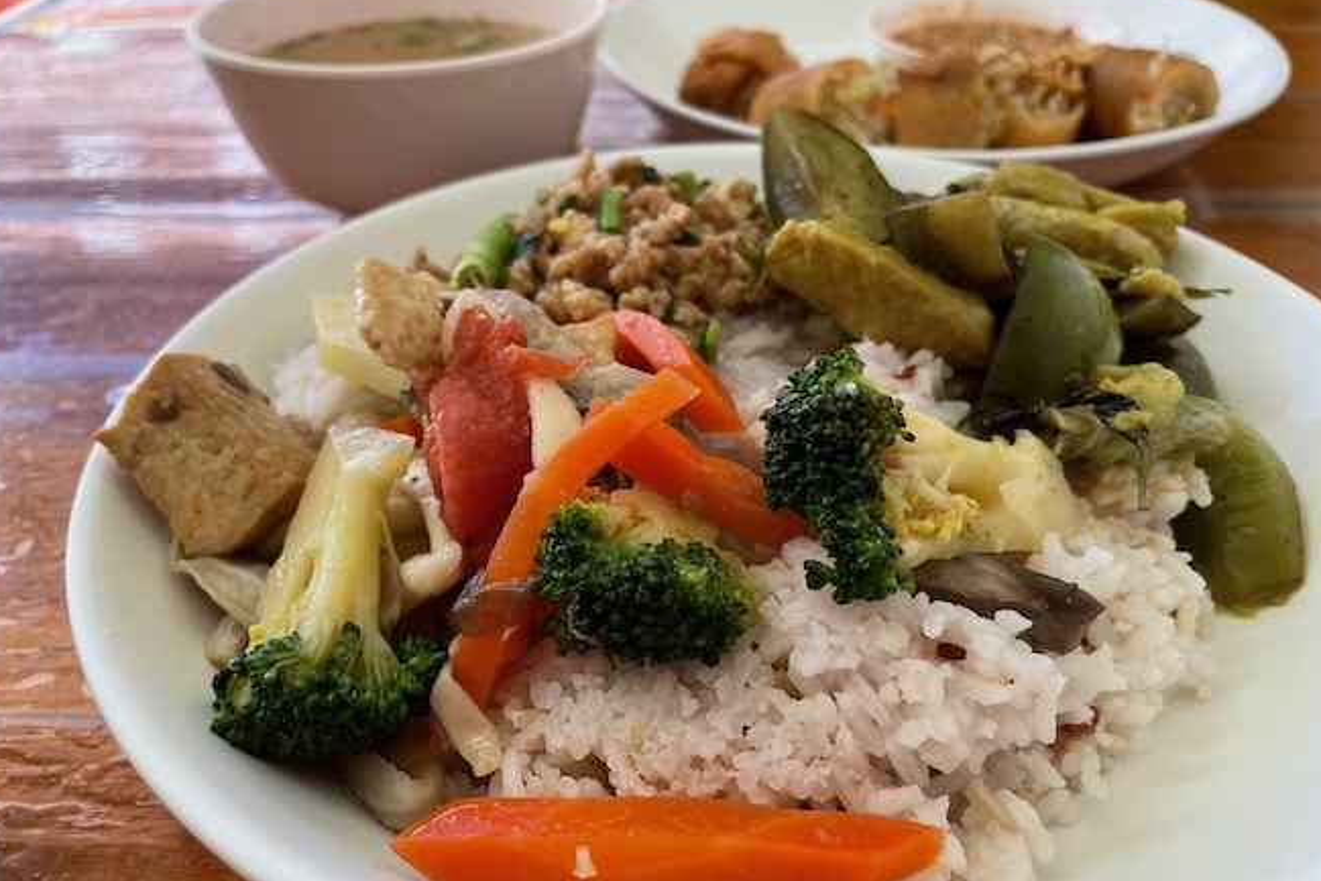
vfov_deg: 46.4
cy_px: 486
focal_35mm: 28
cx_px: 657
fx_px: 1028
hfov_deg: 65.5
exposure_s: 1/121
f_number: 1.6
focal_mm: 4.2
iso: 64
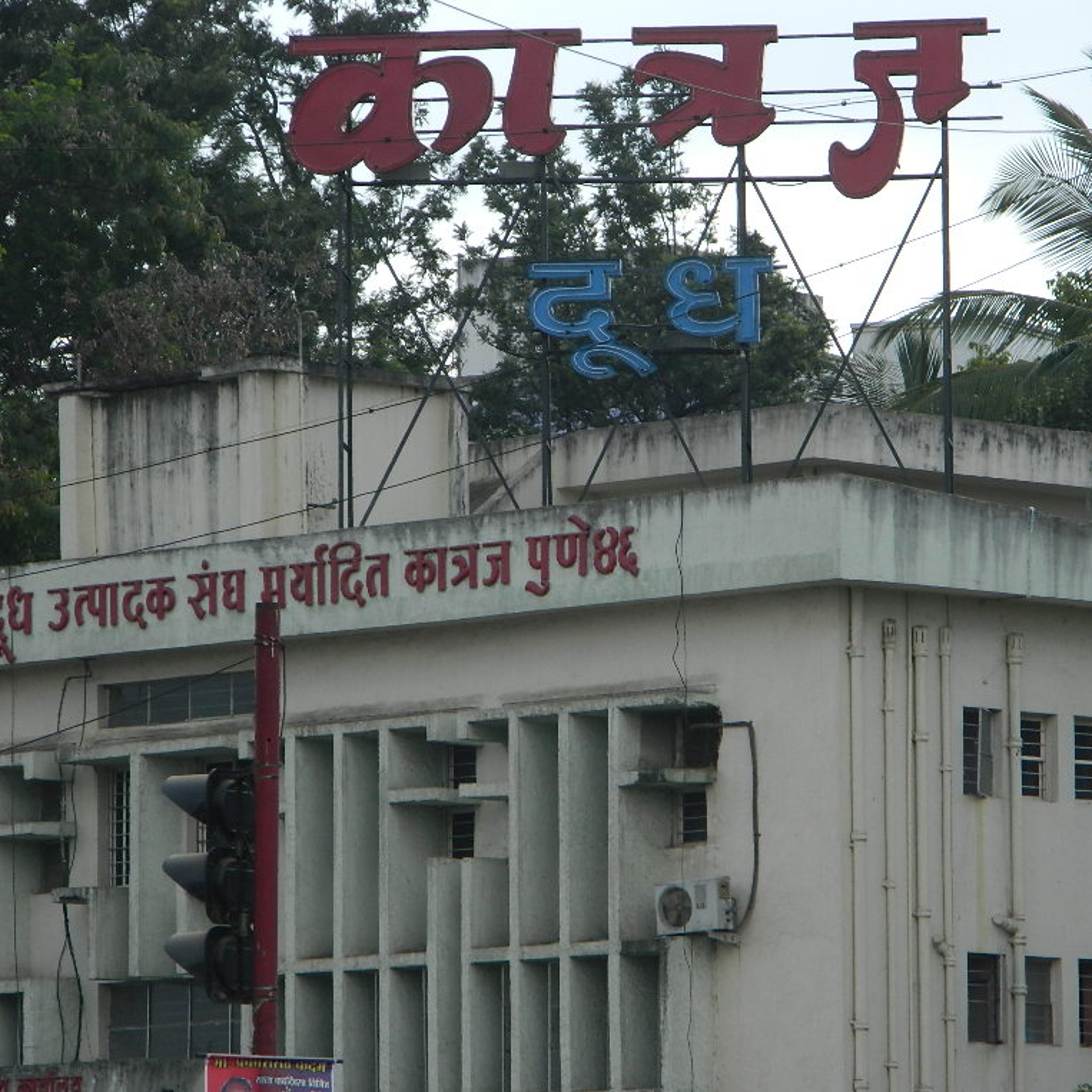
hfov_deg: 6.7
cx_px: 630
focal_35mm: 262
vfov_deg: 6.7
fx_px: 9351
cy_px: 545
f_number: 5.4
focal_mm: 39.7
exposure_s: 1/250
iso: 80
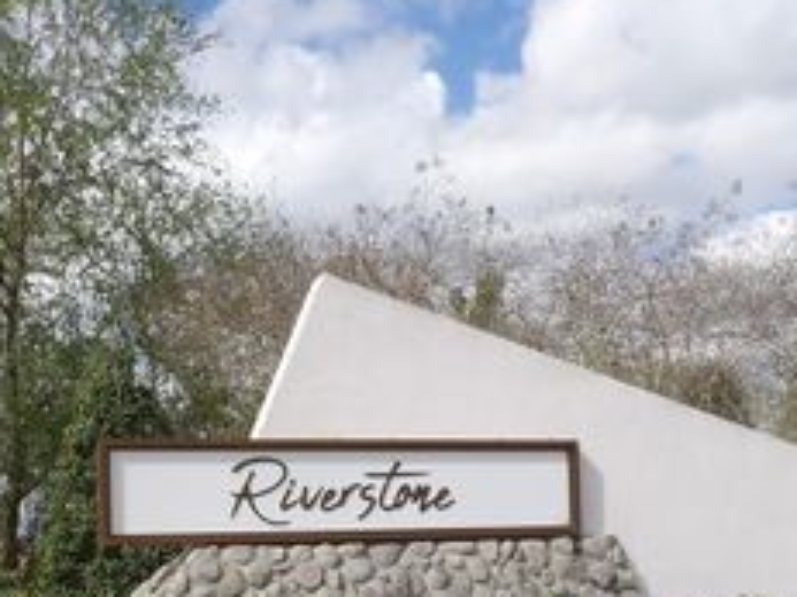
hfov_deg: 36.4
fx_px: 1197
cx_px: 252
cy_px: 519
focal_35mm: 52
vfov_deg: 27.2
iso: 100
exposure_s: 1/557
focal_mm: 4.3
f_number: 4.6
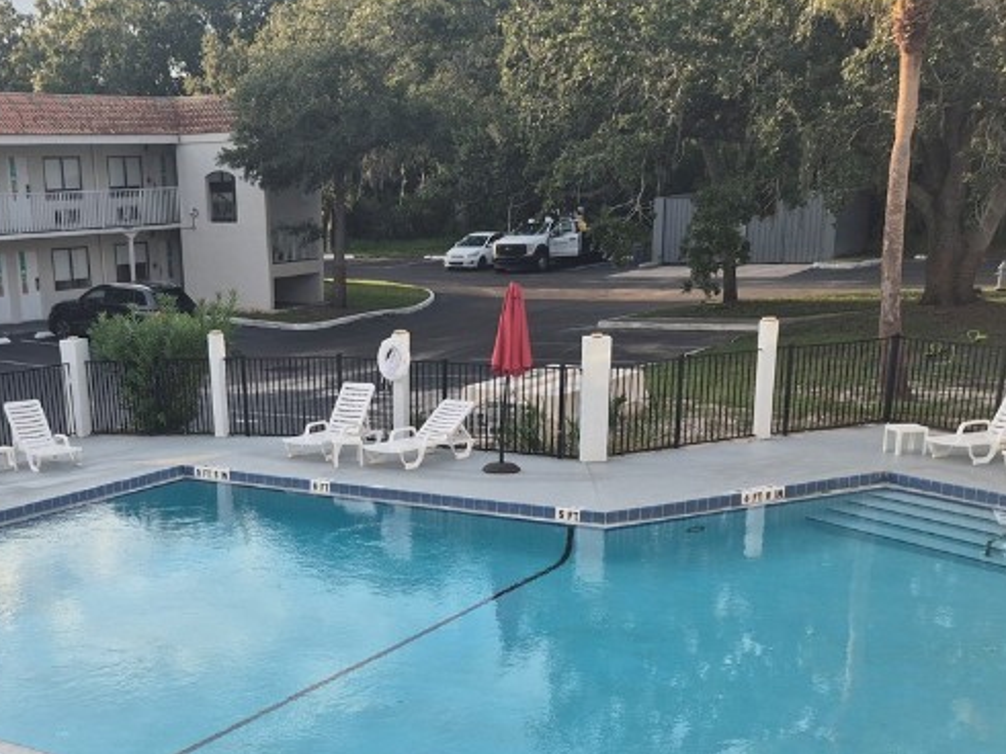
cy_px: 658
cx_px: 297
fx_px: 1395
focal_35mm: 48
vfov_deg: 29.2
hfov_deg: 39.0
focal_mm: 5.4
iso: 25
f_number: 1.8
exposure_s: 1/458
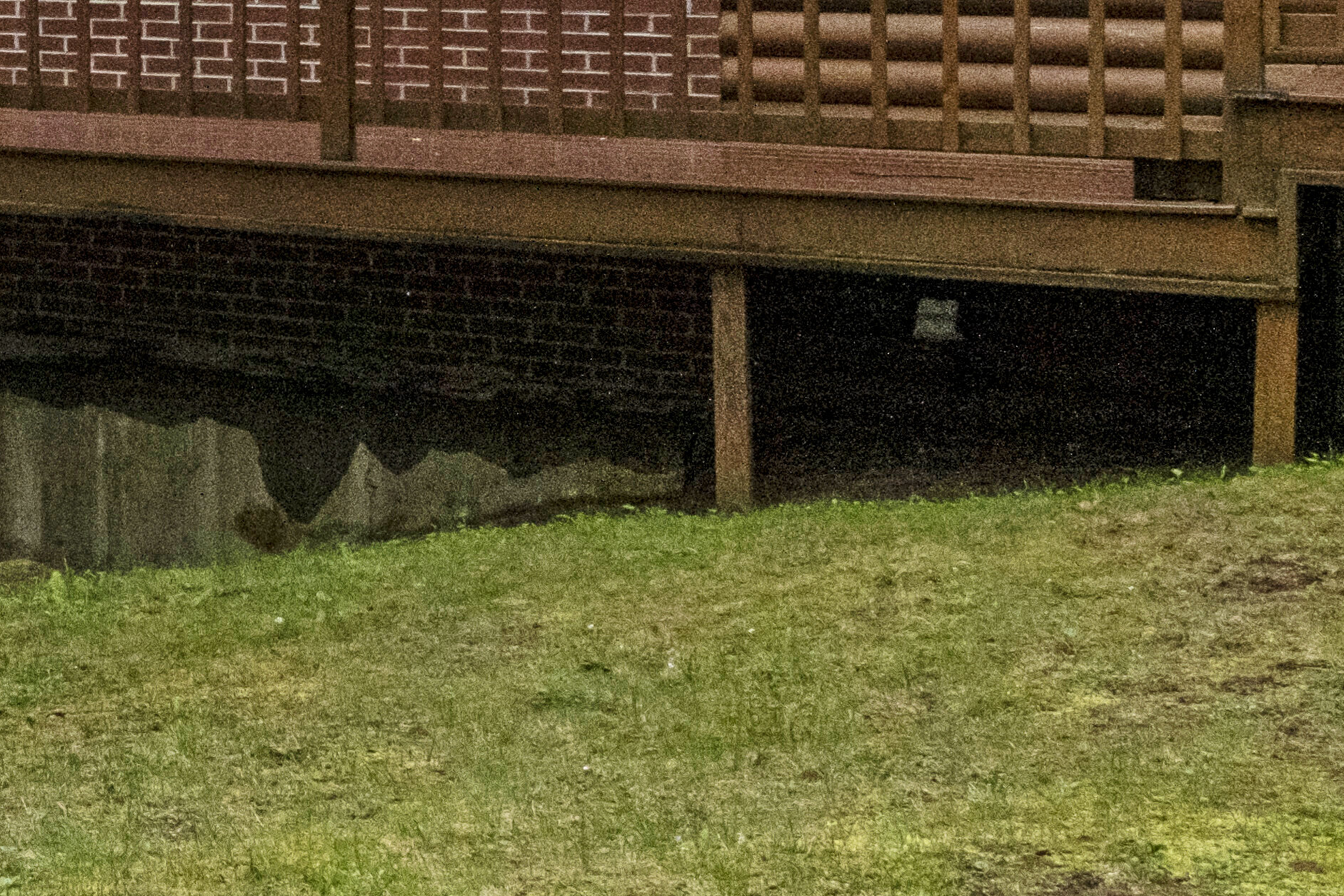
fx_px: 2912
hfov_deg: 19.1
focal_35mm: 78
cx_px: -1143
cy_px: -91
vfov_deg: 16.9
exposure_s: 1/1000
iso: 1250
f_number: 9
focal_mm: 12.6
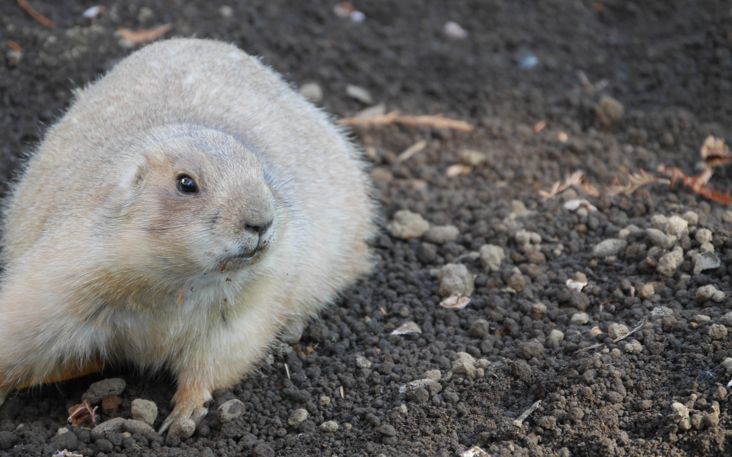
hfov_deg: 5.8
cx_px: 315
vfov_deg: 3.6
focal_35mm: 364
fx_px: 7261
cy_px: 254
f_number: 5.6
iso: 200
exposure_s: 1/50
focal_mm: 140
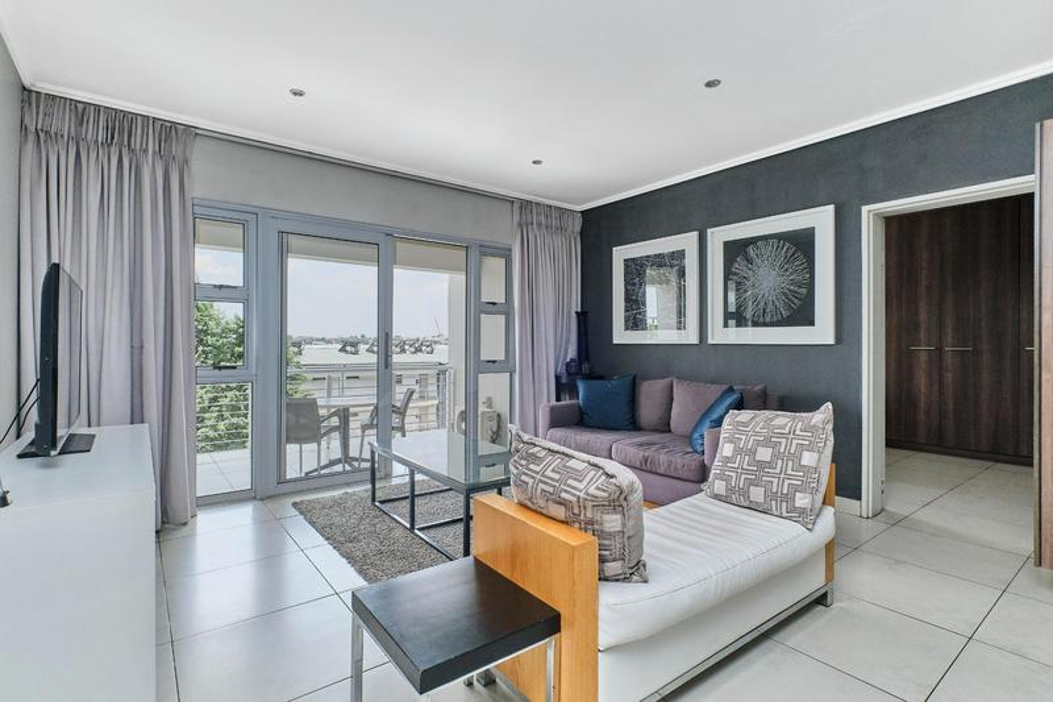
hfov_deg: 96.7
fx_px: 468
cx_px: 526
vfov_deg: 73.7
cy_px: 351
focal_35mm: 16
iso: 800
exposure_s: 1/100
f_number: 8
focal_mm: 10.5
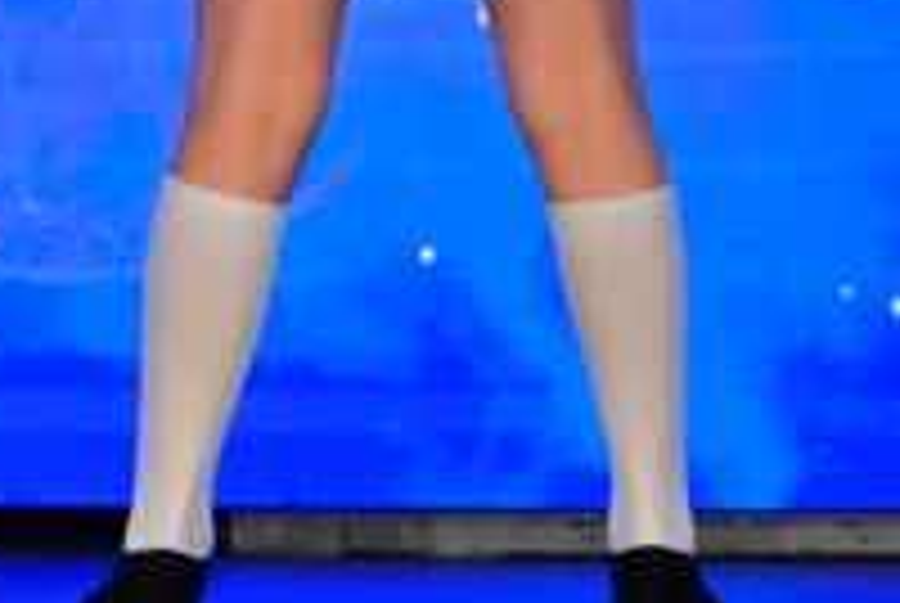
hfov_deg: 2.9
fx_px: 17926
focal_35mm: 716
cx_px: -428
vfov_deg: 1.9
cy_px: -511
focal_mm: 140
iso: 4000
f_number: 2.8
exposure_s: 1/751
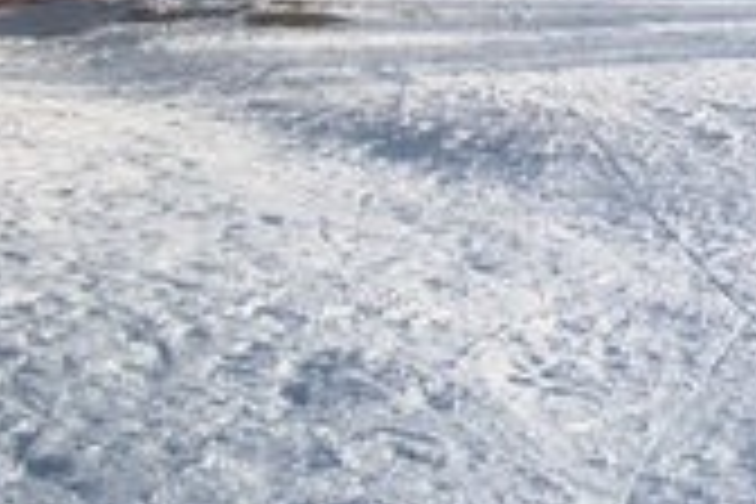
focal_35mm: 97
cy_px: -180
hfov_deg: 19.5
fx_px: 2037
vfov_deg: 13.5
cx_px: 972
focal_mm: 5.8
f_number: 4.3
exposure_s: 1/320
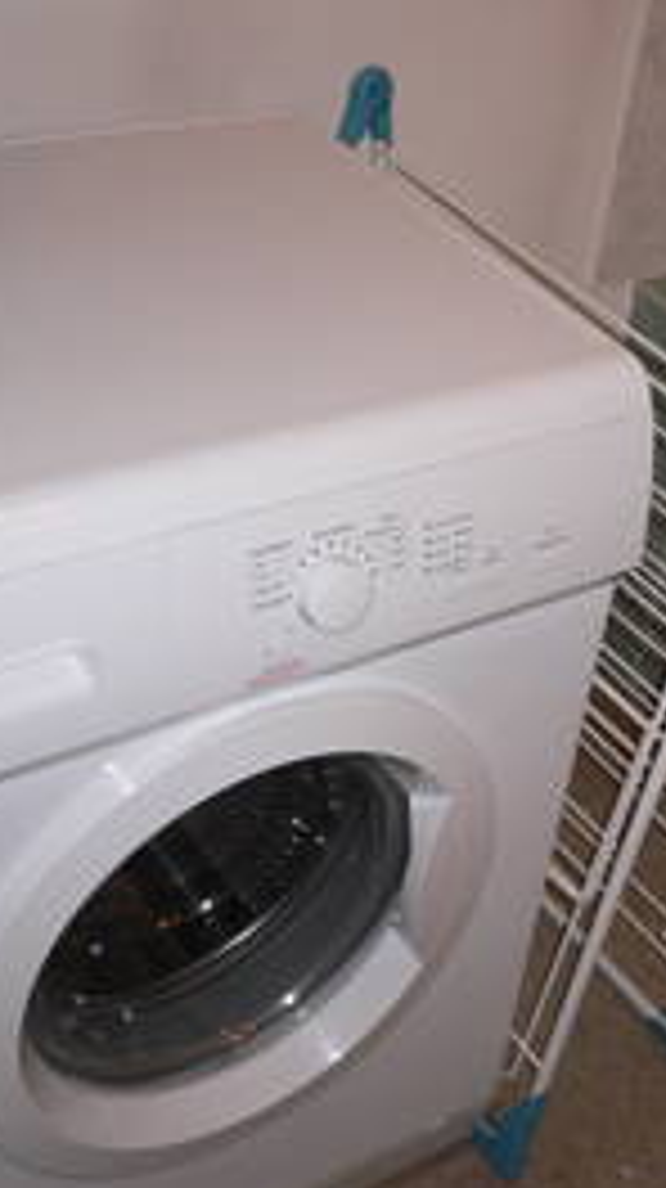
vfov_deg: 39.9
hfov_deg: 22.6
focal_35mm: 52
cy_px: 598
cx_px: 562
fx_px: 1637
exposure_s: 1/60
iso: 80
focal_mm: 5.8
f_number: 2.8
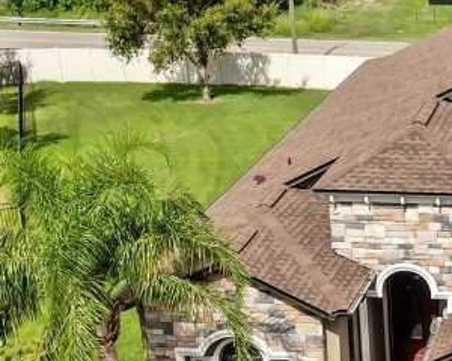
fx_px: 1070
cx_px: 491
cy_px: 286
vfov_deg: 19.0
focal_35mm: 80
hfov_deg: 22.6
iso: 110
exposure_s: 1/1250
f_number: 2.8
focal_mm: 4.39
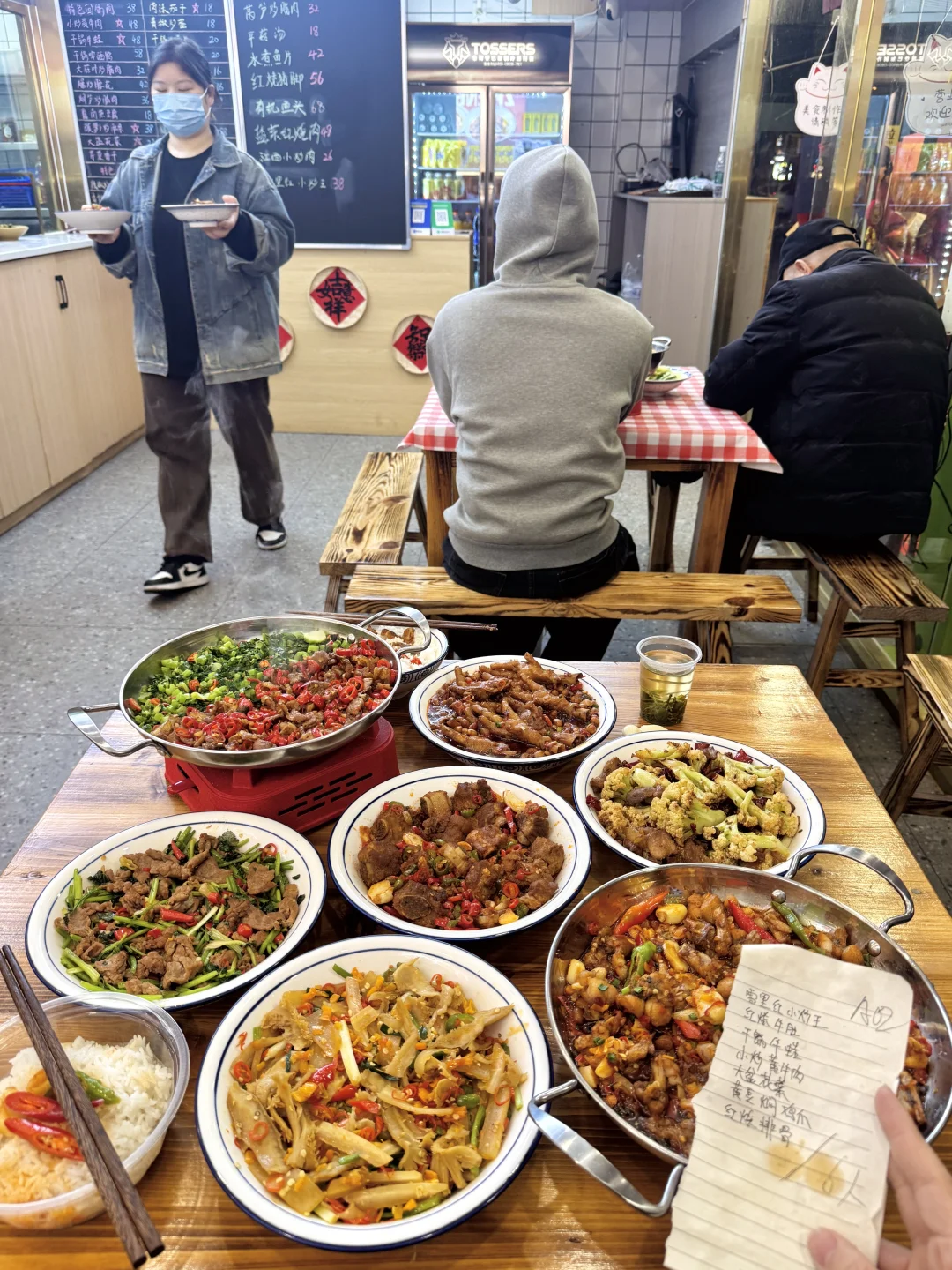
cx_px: 476
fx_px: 880
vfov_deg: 71.6
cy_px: 635
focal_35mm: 24
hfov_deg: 56.8
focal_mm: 6.76
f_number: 1.78
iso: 160
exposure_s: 1/100
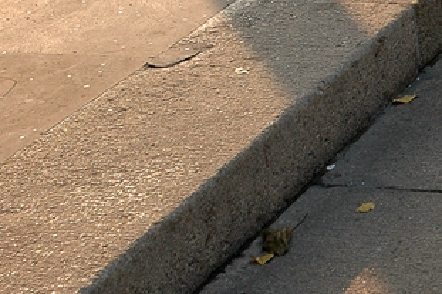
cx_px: 719
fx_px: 1939
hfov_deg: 12.2
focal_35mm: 158
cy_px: 262
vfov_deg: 8.6
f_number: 5.6
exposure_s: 1/125
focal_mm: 32
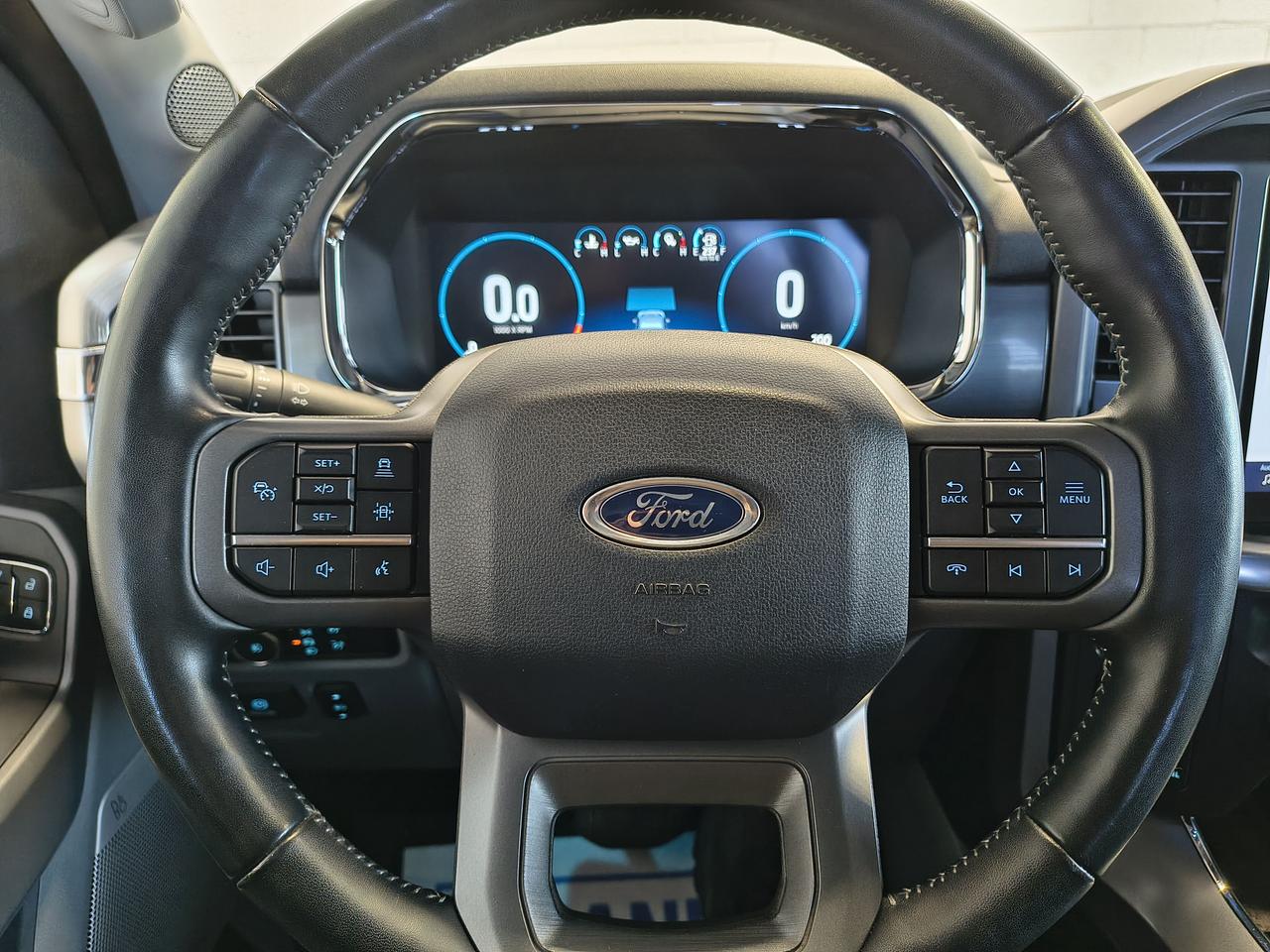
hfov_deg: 71.6
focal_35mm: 24
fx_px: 881
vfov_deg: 56.8
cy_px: 476
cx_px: 635
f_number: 1.8
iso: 679
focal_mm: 5.56
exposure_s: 1/60
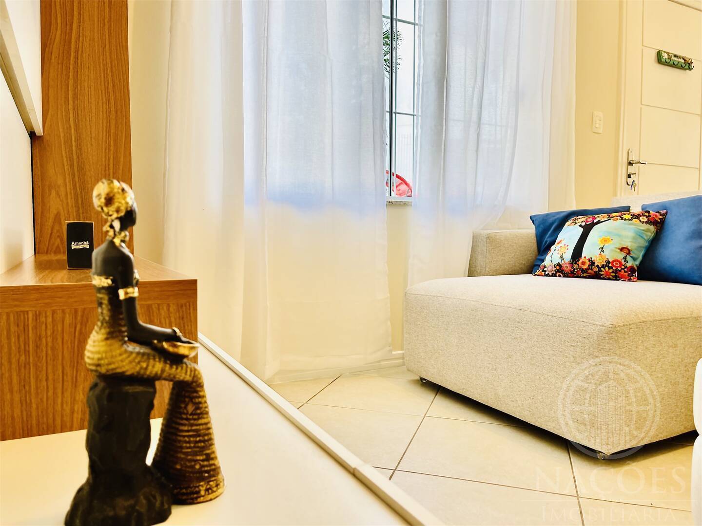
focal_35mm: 26
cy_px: 263
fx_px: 527
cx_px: 351
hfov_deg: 67.3
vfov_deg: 53.1
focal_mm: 5.1
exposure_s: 1/141
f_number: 1.6
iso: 32
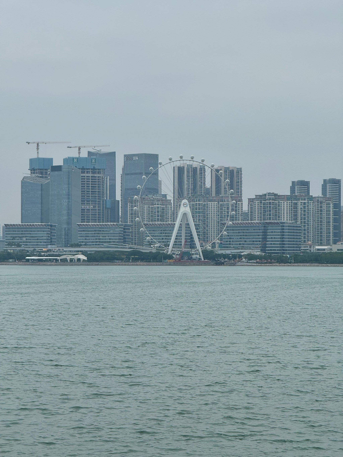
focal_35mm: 120
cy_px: 228
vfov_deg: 16.4
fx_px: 1585
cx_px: 172
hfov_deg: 12.3
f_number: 2.8
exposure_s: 1/289
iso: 50
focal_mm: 15.66
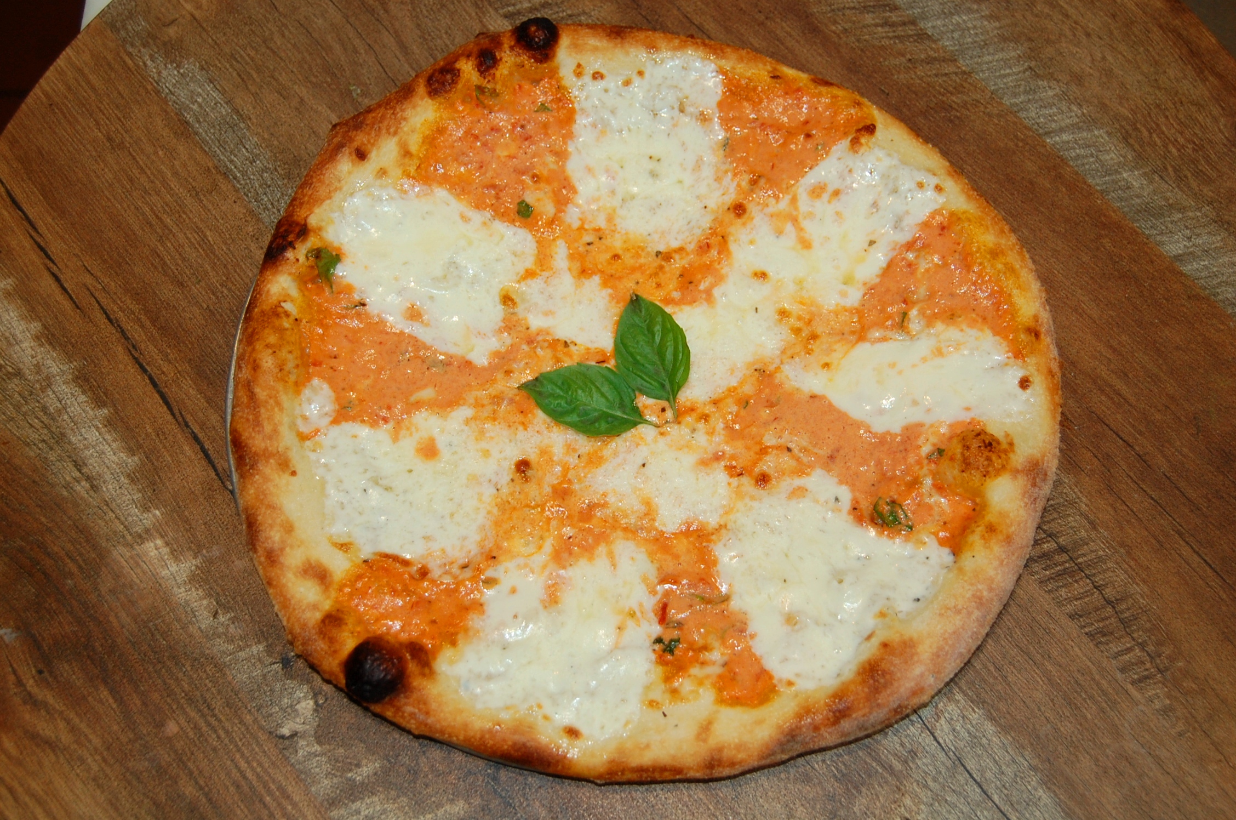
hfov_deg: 43.7
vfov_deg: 29.8
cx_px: 618
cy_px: 410
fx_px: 1542
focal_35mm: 45
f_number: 4.2
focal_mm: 30
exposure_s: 1/60
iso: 400
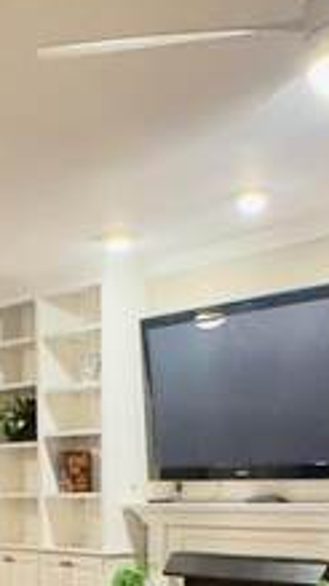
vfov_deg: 27.1
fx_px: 1040
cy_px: 736
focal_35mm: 67
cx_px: 37
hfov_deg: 17.7
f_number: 2.2
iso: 1000
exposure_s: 1/40
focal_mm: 2.22
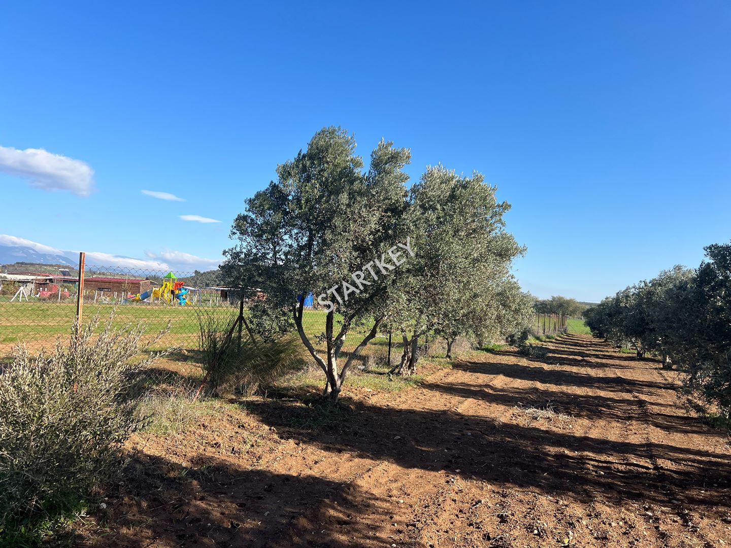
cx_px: 366
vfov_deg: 53.1
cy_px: 274
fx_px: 549
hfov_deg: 67.3
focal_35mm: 26
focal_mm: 5.7
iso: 50
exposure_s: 1/3165
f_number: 1.5
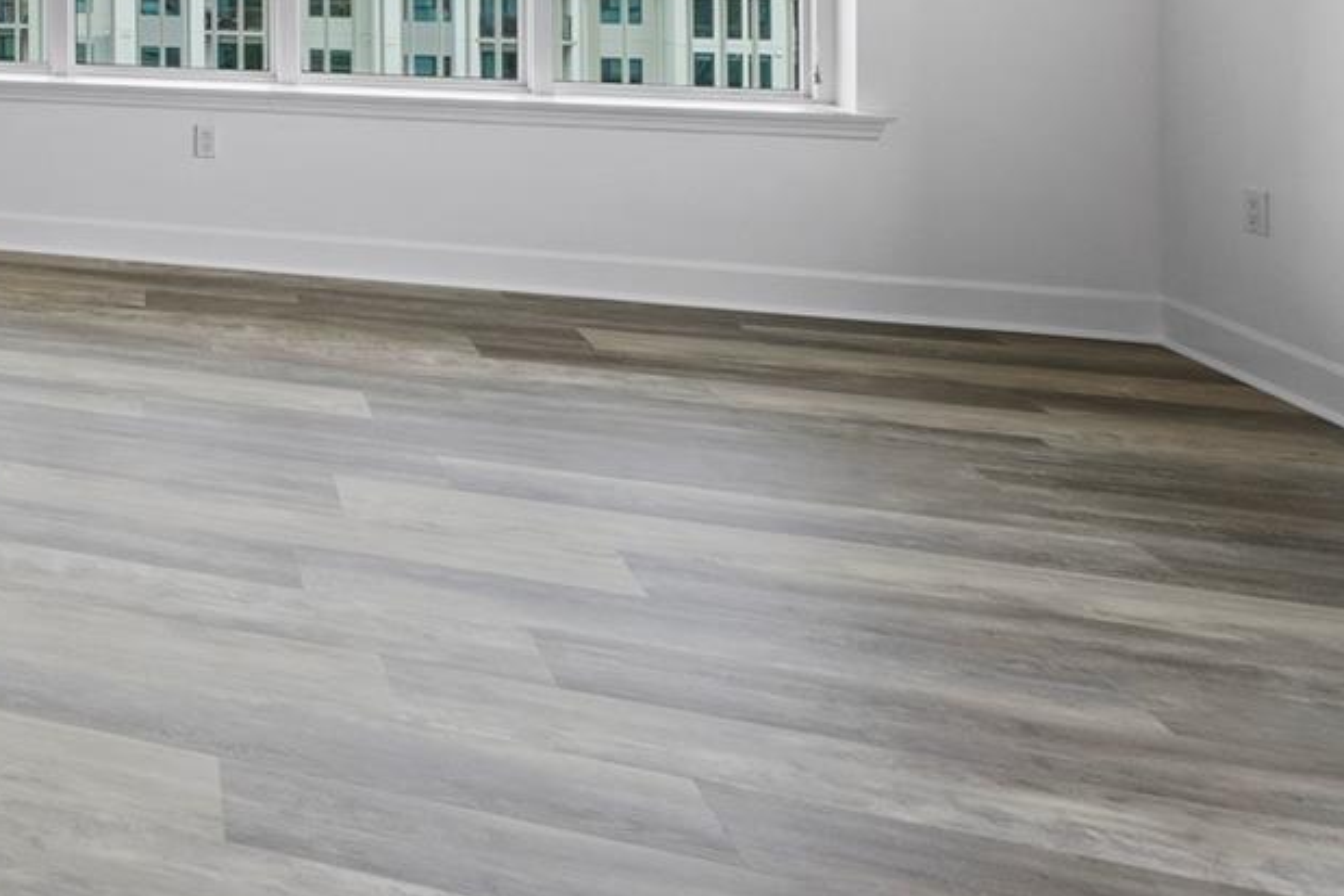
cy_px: -150
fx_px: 1158
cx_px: -271
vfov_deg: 34.7
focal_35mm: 31
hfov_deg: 41.2
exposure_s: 1/17
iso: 320
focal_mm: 8.1
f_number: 7.1
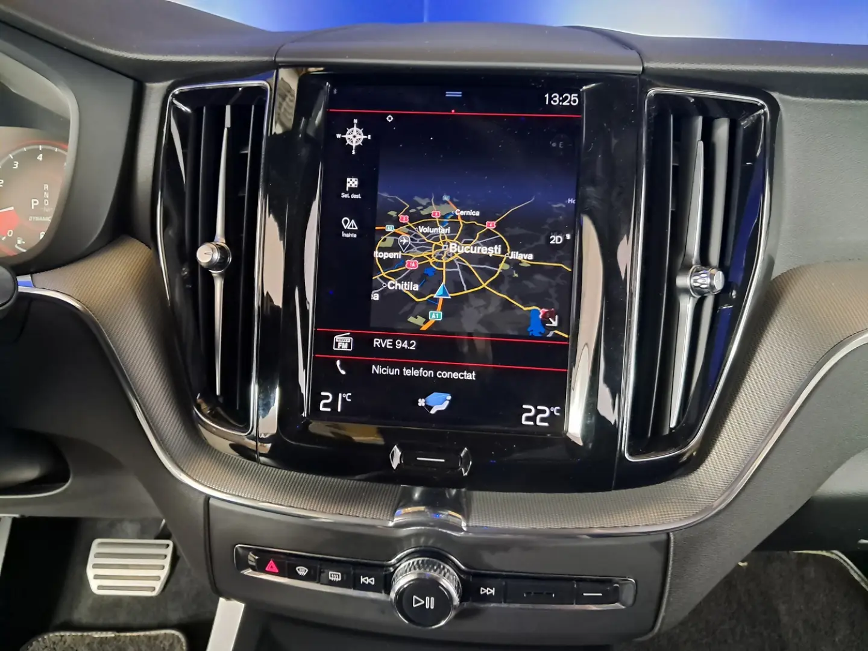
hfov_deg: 65.3
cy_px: 326
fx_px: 677
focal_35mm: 27
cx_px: 434
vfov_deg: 51.4
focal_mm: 4
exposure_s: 1/20
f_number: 1.8
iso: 1000
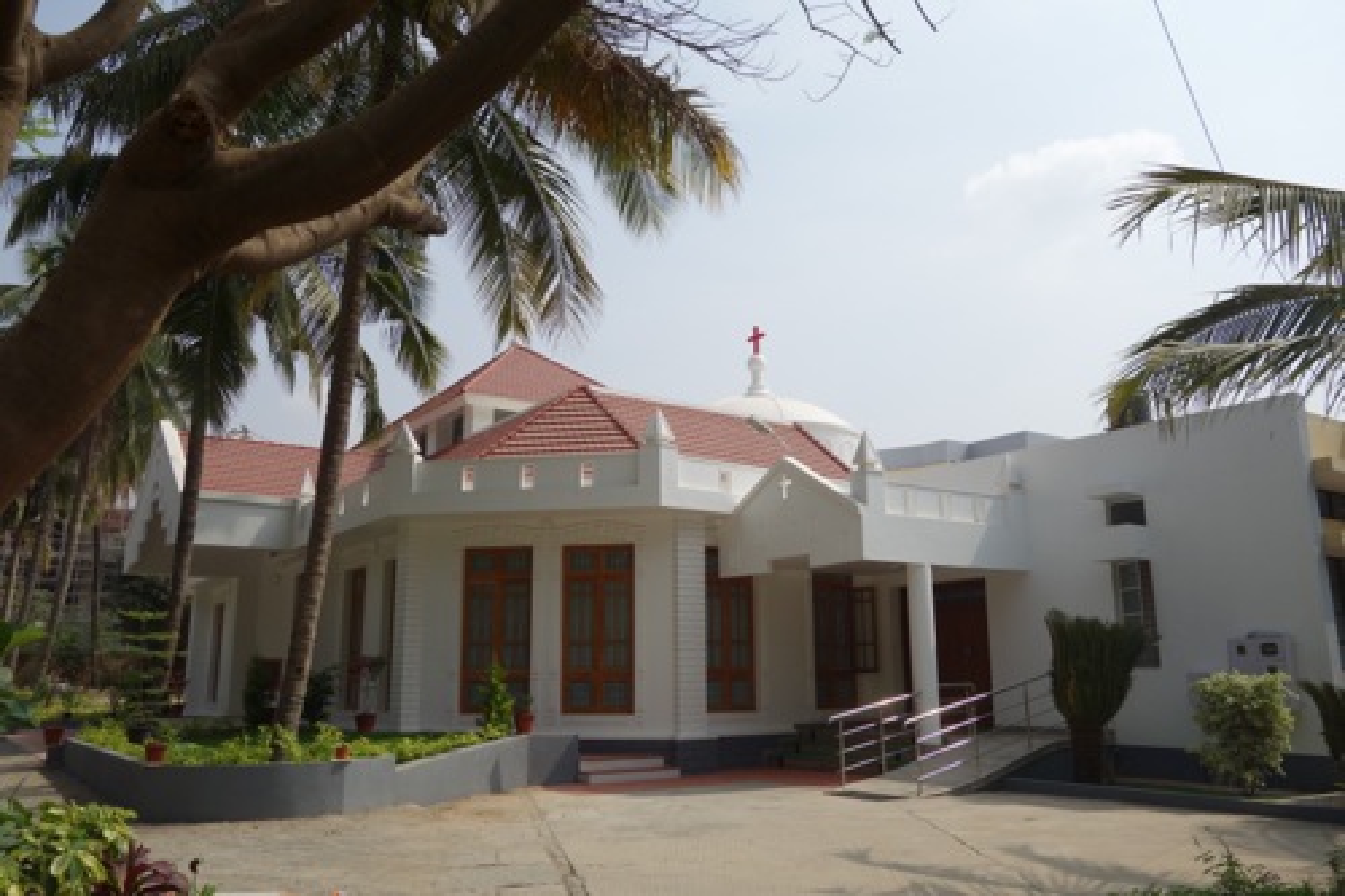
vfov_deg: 46.4
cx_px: 672
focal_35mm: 28
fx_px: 1046
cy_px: 448
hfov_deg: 65.5
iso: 125
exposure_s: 1/640
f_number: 5.6
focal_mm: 10.4
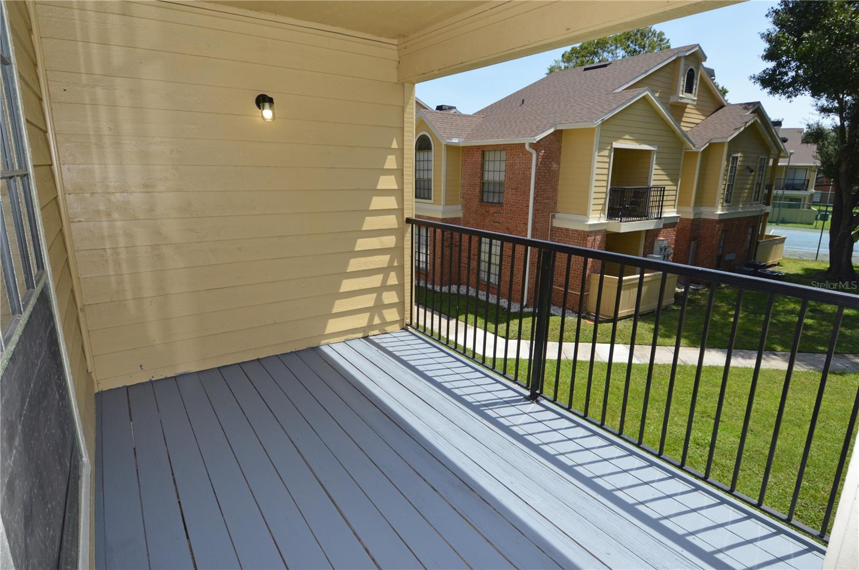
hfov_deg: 90.1
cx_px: 430
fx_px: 429
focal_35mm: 18
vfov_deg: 67.3
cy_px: 285
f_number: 7.1
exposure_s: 1/200
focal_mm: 12
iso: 100
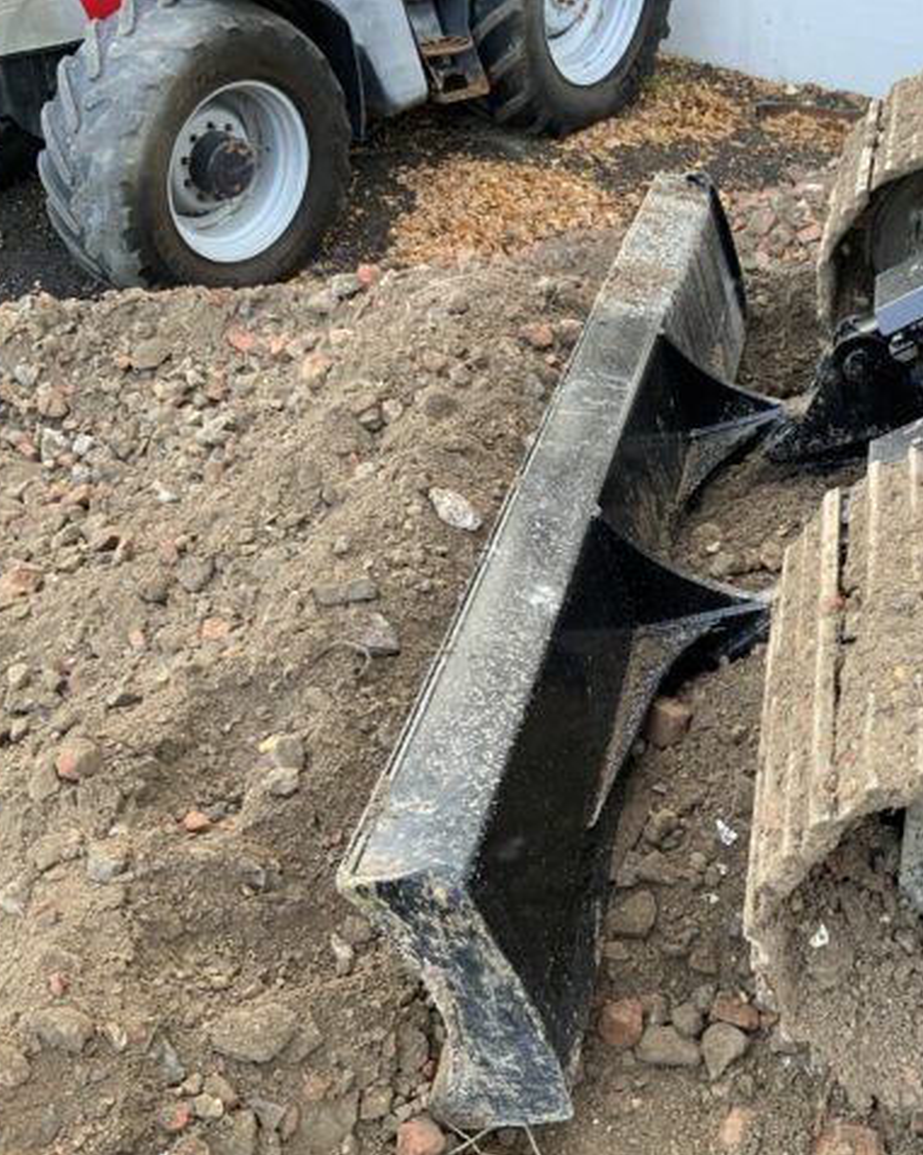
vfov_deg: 48.0
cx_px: 700
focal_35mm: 38
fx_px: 1299
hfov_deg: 38.1
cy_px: 579
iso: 64
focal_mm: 3
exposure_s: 1/113
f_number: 1.8
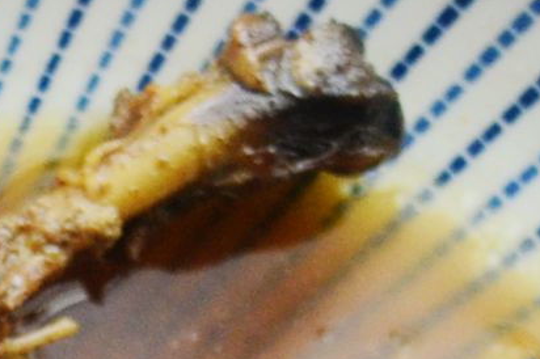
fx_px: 4403
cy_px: 962
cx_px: -794
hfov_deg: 6.6
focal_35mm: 294
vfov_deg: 4.5
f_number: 2.8
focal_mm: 35
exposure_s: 1/60
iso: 800
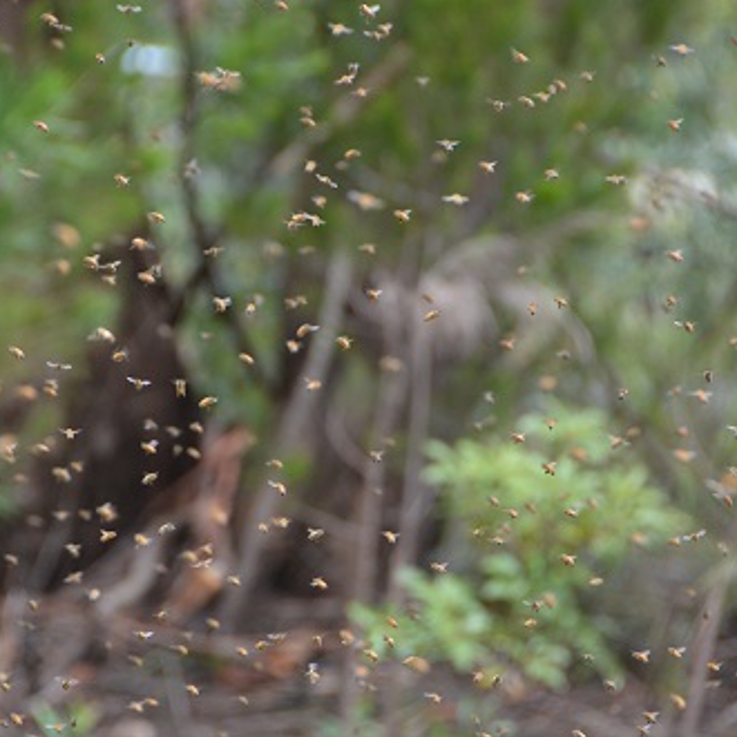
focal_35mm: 386
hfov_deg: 4.5
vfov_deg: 4.5
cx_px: 261
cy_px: 367
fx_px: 9298
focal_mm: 200
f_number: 5.6
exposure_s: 1/1000
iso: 800
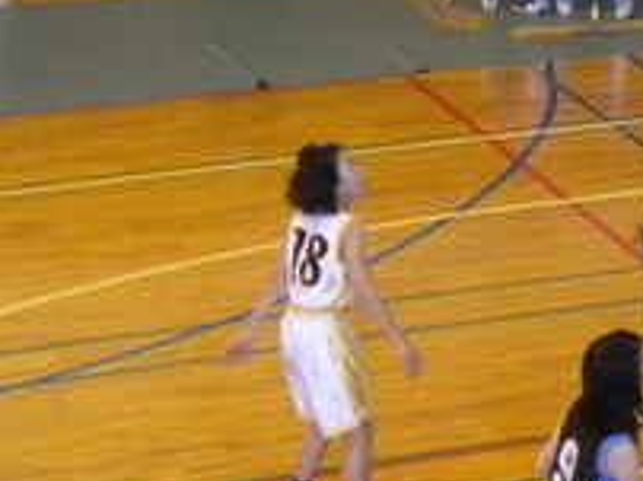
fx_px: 3878
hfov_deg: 9.4
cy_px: -107
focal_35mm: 209
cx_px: 678
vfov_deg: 7.0
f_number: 4.6
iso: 800
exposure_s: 1/83.2
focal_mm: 12.3
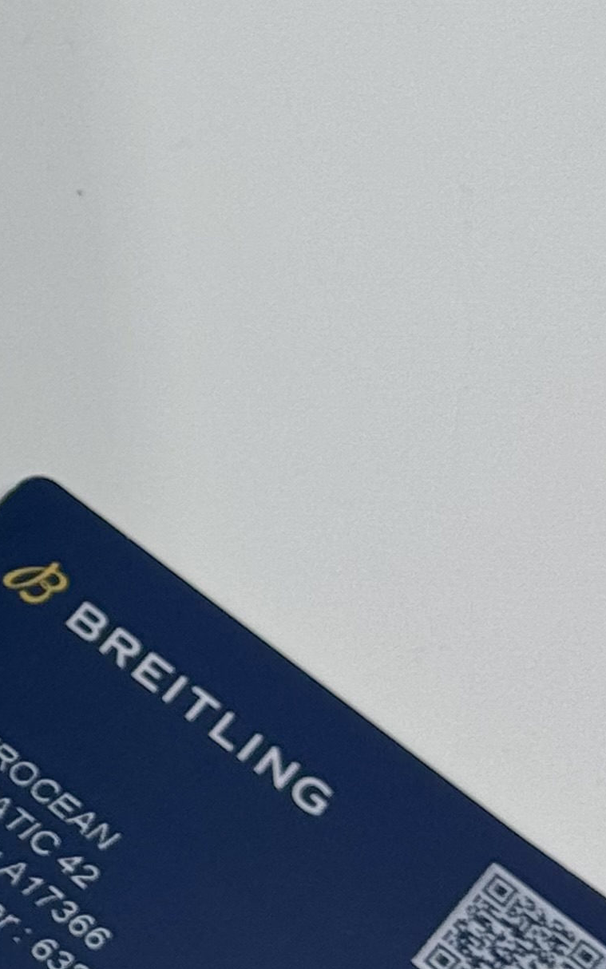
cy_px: 199
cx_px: -565
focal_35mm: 169
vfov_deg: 12.3
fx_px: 4465
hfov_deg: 7.5
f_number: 1.78
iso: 64
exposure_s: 1/802
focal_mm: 6.76
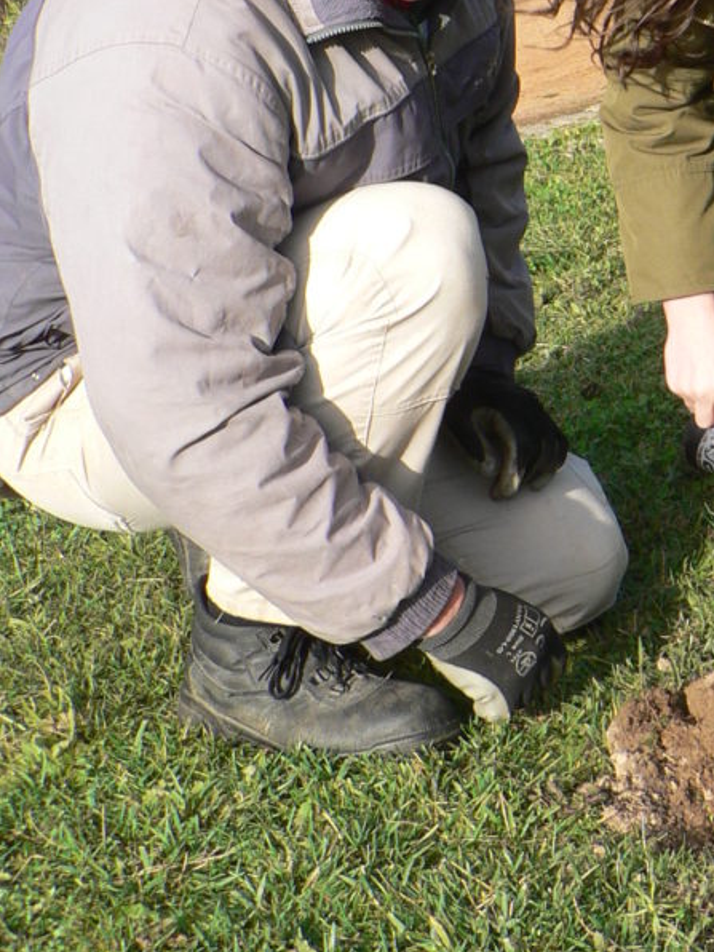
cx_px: 837
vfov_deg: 22.2
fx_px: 2393
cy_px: 166
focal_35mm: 87
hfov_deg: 16.3
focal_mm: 6
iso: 80
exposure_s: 1/250
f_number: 4
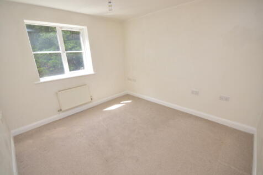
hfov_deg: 100.4
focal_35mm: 15
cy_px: 88
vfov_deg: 77.3
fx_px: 110
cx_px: 132
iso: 800
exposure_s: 1/160
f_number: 7.1
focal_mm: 10
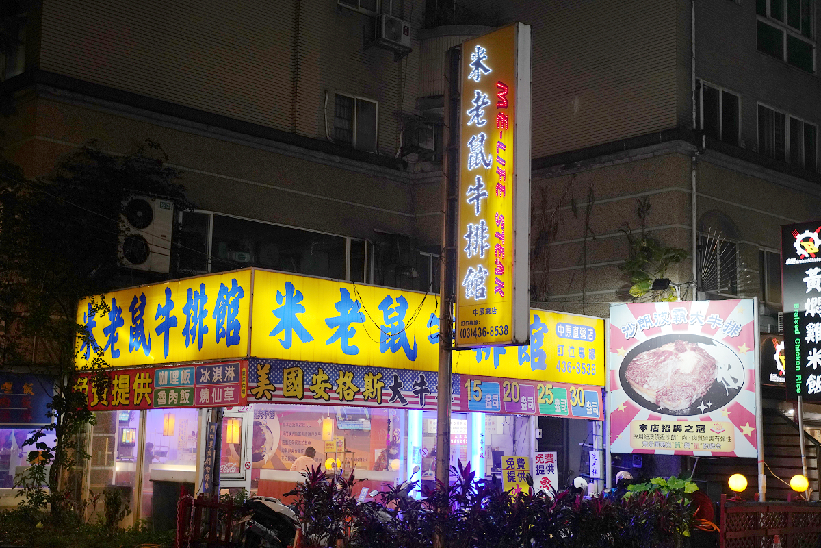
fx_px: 1163
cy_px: 274
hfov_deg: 38.9
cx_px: 410
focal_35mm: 51
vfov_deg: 26.5
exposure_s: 1/160
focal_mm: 51
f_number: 3.2
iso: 1600
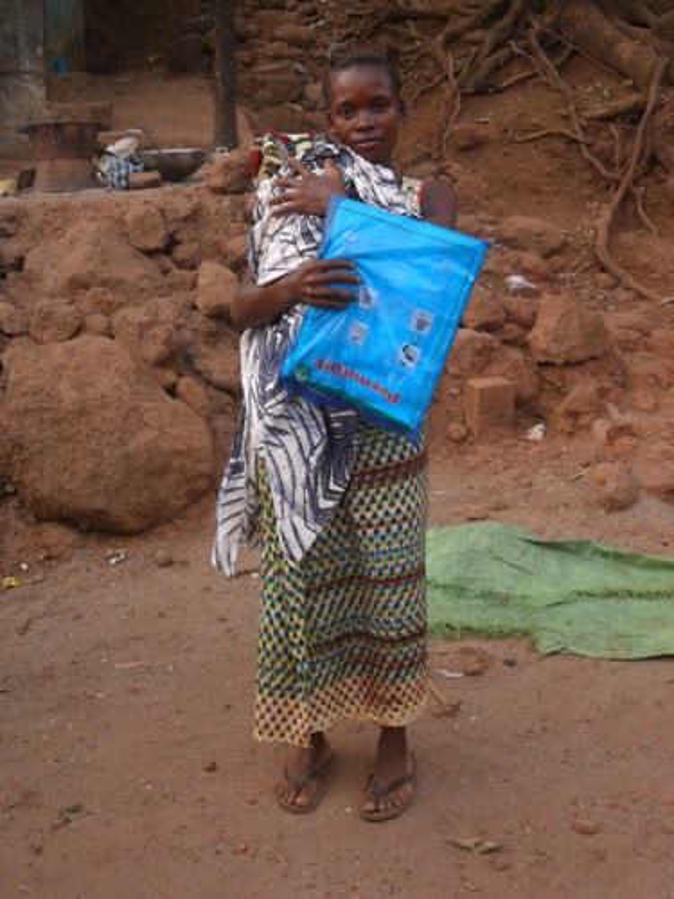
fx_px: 1142
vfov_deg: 42.9
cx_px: 337
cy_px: 450
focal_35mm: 44
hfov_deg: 32.9
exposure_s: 1/45
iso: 120
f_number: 4.5
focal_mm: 7.8
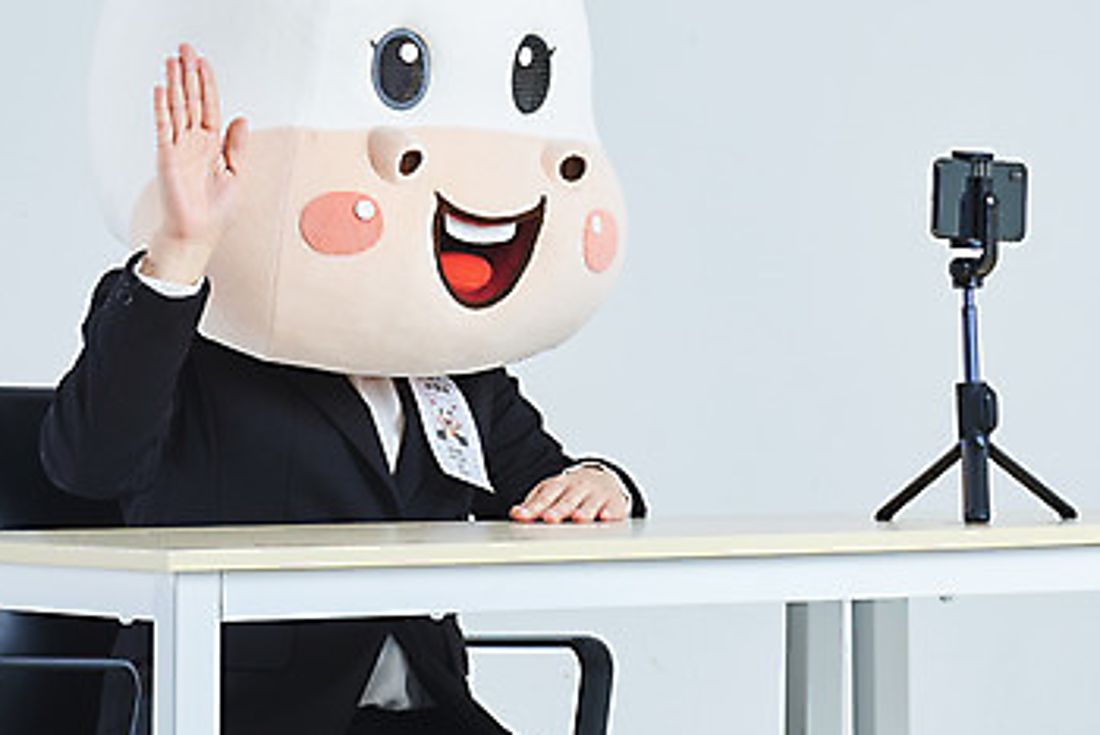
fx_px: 5749
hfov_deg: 10.9
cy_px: 226
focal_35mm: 188
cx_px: 618
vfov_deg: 7.3
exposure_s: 1/125
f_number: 14
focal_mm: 110
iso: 100
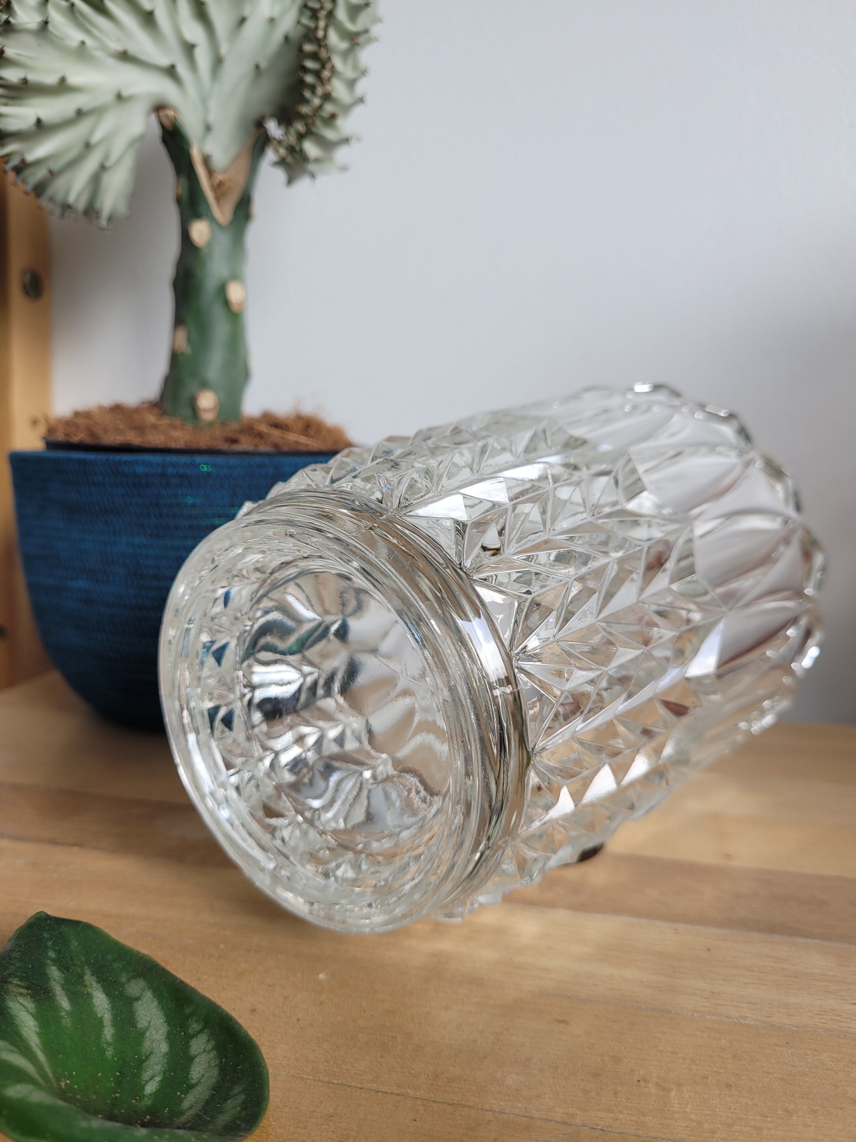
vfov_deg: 67.3
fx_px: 857
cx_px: 428
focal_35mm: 26
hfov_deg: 53.1
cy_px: 571
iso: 50
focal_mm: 5.4
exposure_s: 1/100
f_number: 1.8
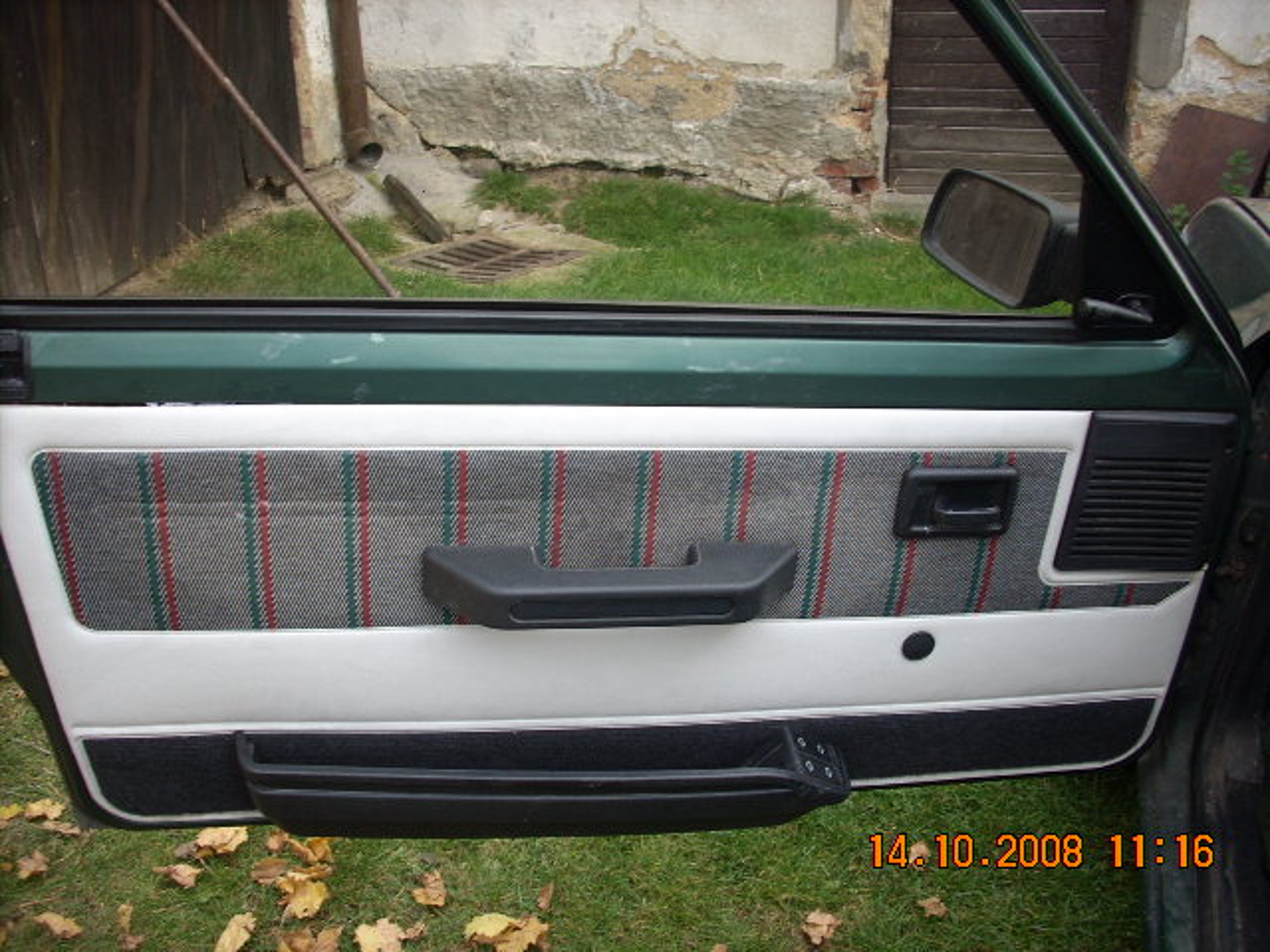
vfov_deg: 38.7
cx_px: 635
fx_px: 1357
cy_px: 476
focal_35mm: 37
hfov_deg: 50.1
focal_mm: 6.2
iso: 64
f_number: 2.8
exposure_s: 1/74.5
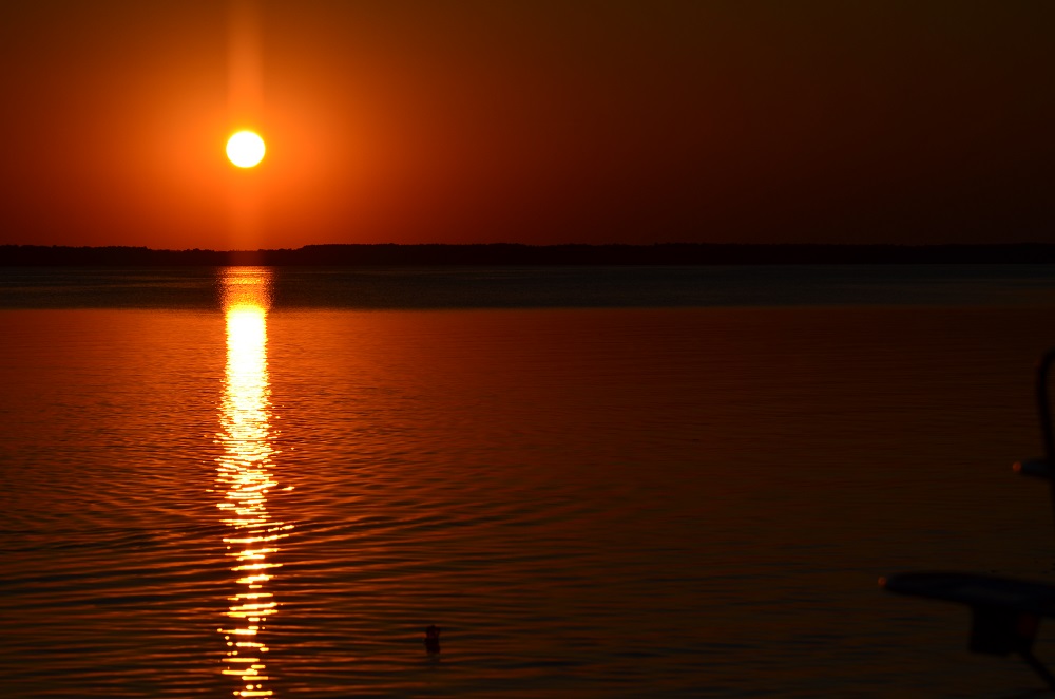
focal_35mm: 135
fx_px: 3947
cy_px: 350
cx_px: 528
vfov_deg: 10.1
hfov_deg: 15.2
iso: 100
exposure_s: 1/8000
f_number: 4.5
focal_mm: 90
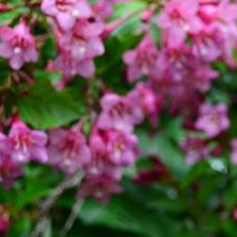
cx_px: 328
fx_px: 1201
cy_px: 117
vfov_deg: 11.3
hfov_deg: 10.9
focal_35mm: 155
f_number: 5
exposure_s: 1/60
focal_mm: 34
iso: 100
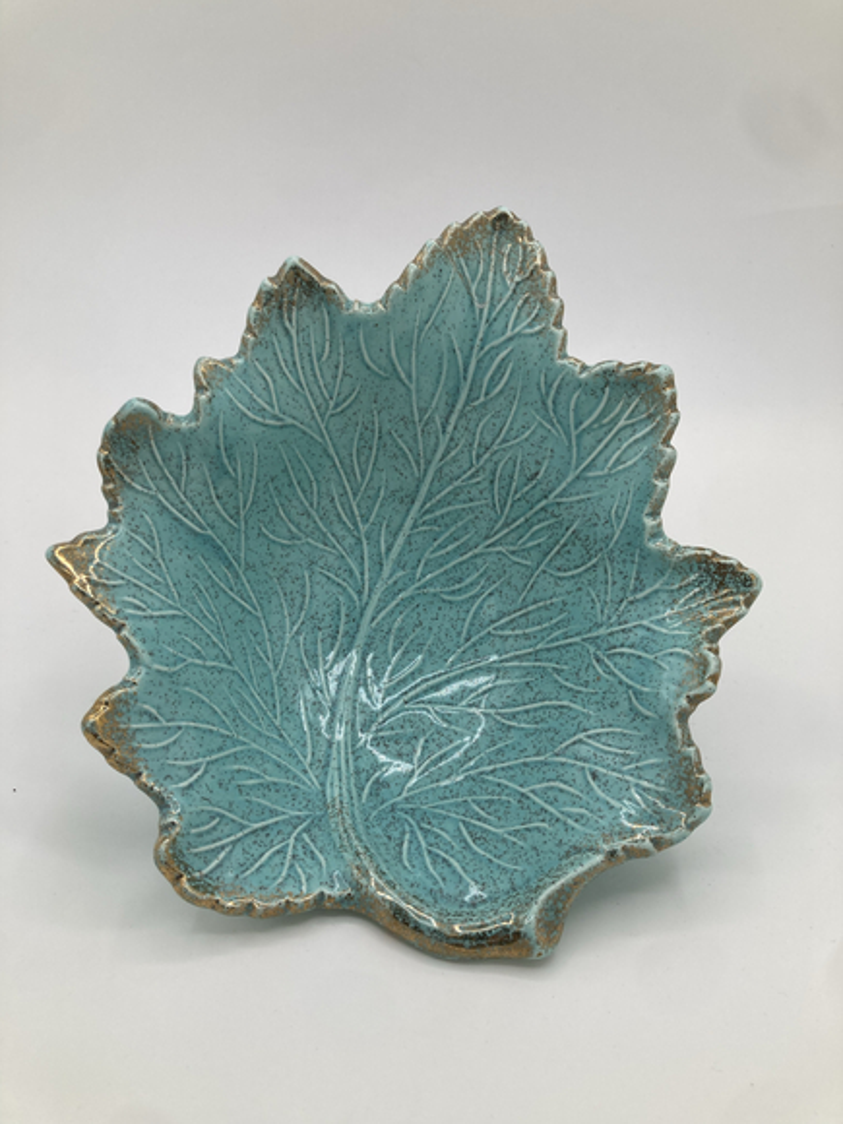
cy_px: 562
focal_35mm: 28
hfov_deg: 49.7
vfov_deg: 63.4
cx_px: 422
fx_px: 909
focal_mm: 3.99
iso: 20
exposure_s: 1/317
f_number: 1.8
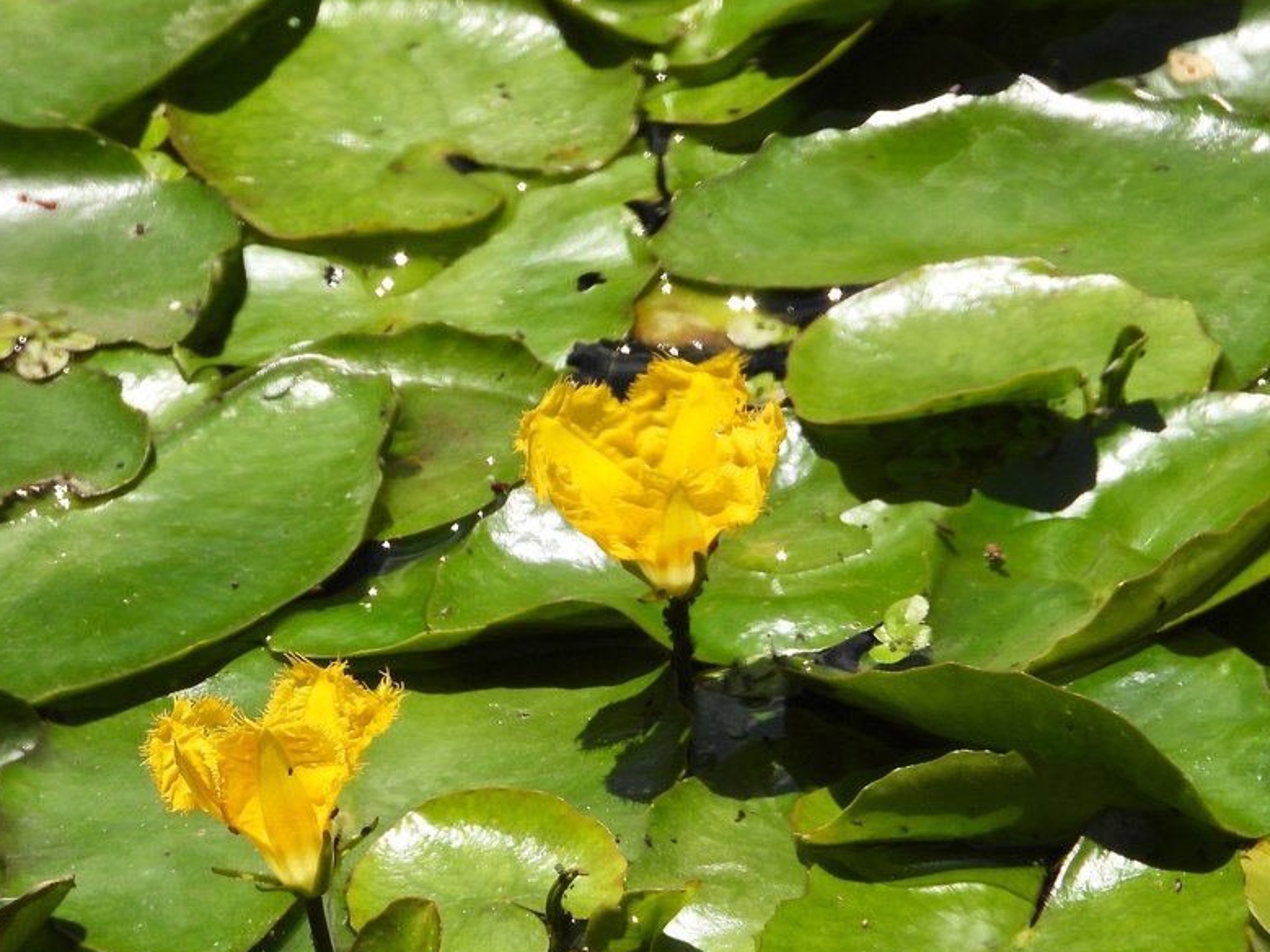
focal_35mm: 1258
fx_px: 46147
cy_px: 522
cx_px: 465
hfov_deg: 1.6
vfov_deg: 1.2
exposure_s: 1/1000
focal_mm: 155
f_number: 5.6
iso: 100
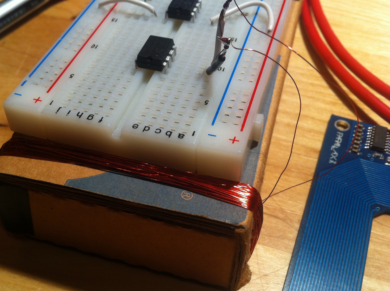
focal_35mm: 42
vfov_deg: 34.2
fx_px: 472
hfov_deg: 44.8
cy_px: 170
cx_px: 169
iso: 100
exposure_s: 1/40
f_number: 2.8
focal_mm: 3.85
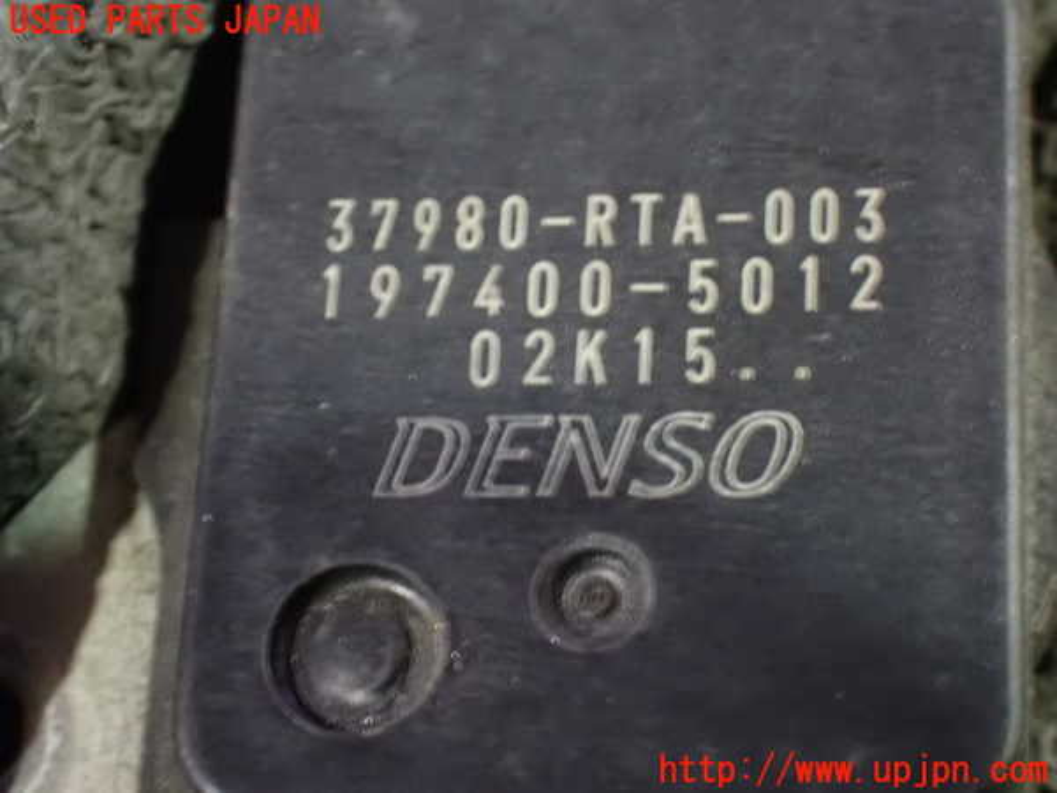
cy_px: 396
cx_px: 528
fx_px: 3054
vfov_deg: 14.8
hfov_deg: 19.6
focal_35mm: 100
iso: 1600
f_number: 4.9
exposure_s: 1/8
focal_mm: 18
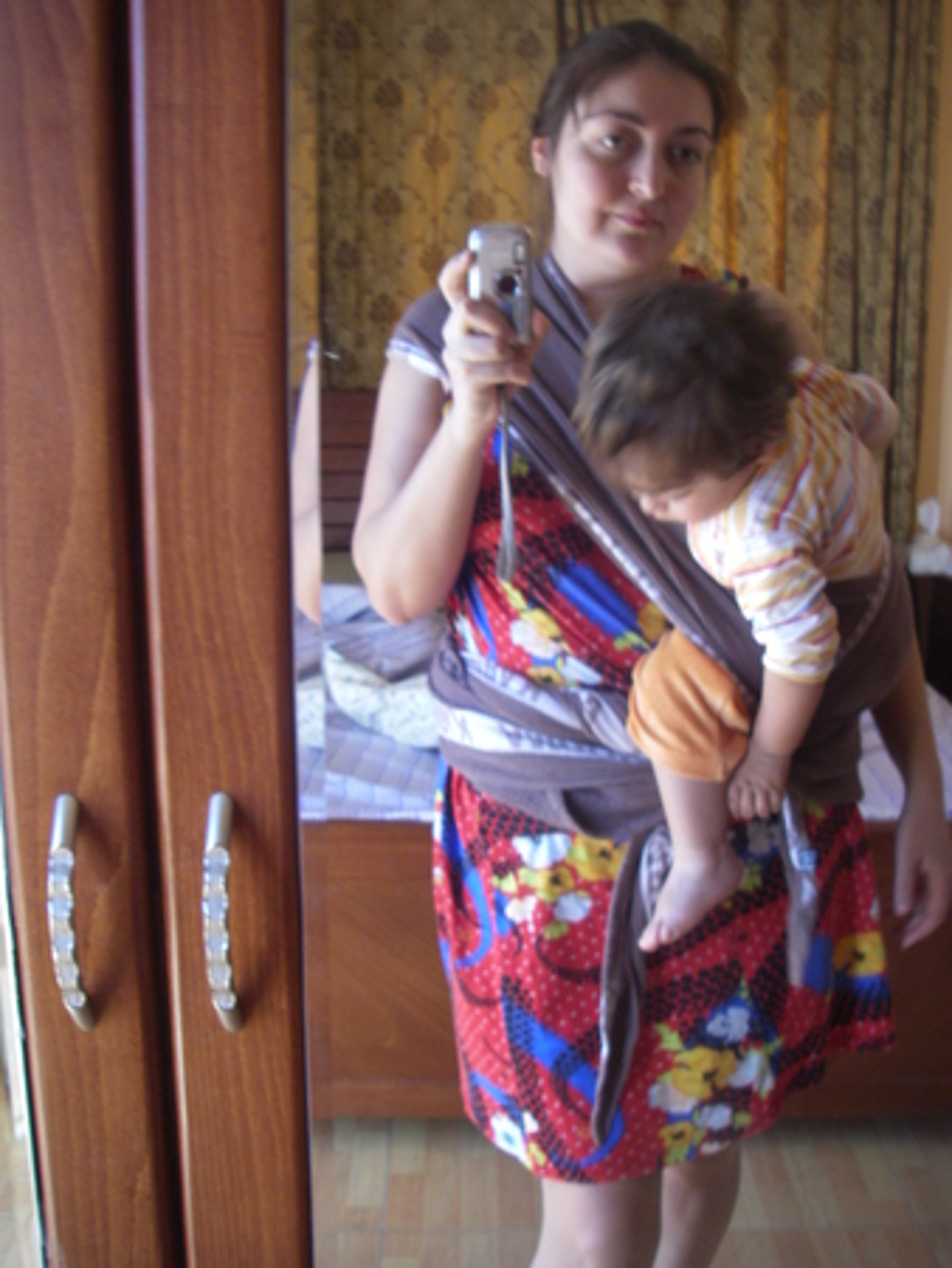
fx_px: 1392
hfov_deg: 37.8
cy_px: 634
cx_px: 476
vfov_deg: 49.0
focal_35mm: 38
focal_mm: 6.3
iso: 160
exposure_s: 1/40
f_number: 3.3
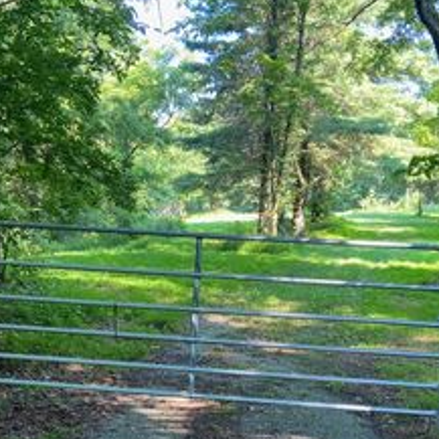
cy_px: 327
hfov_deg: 32.2
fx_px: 760
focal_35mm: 53
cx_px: 233
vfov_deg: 31.6
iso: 100
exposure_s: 1/121
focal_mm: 4.25
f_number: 1.8
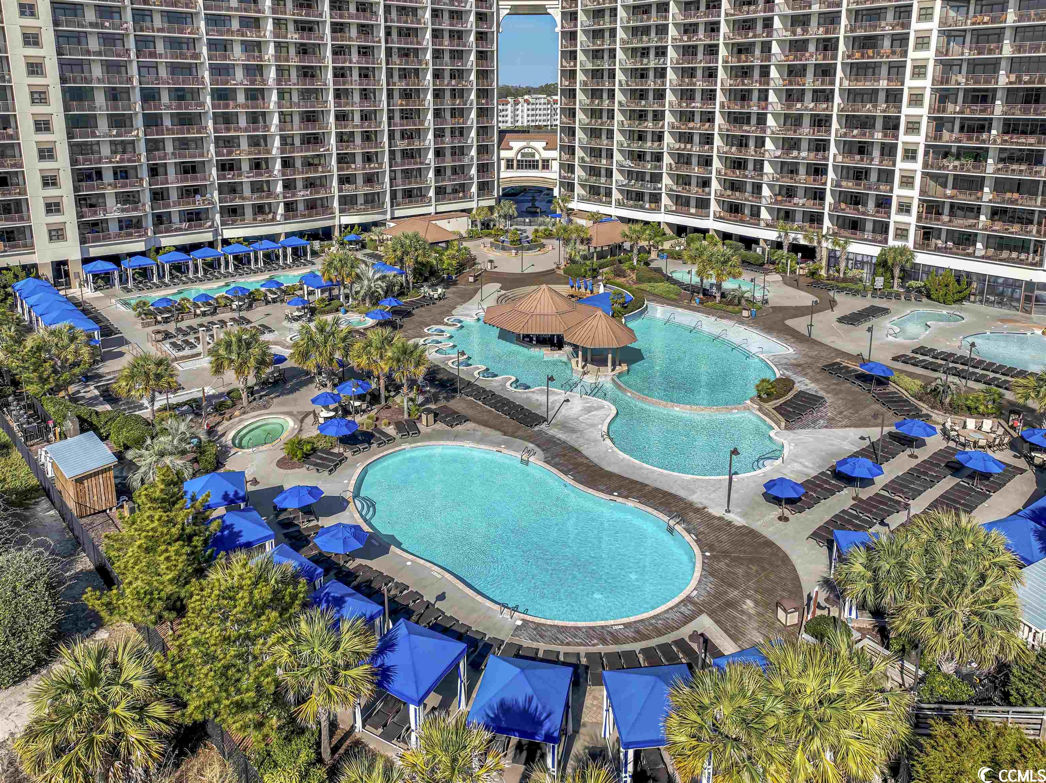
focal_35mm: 24
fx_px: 725
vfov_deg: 56.8
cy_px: 392
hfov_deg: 71.6
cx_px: 523
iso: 110
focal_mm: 12.29
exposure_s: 1/2000
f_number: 2.8
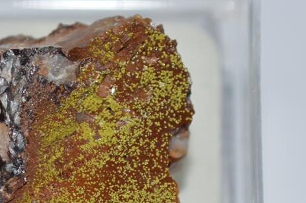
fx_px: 1896
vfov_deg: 6.1
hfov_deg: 9.2
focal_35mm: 223
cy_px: 158
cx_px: 91
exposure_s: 1/60
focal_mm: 55
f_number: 8
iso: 100
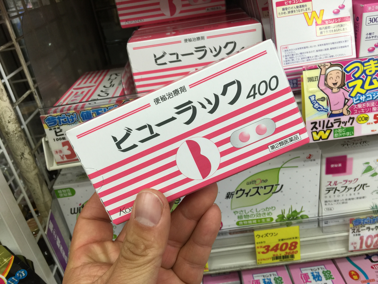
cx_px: 189
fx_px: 317
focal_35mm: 29
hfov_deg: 61.7
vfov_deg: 48.2
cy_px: 142
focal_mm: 4.15
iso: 32
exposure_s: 1/40
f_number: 2.2
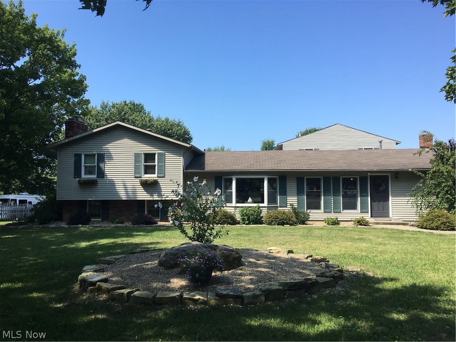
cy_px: 171
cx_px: 228
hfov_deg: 61.7
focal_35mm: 29
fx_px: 382
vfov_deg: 48.2
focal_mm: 4.15
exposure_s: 1/769
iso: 25
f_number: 2.2
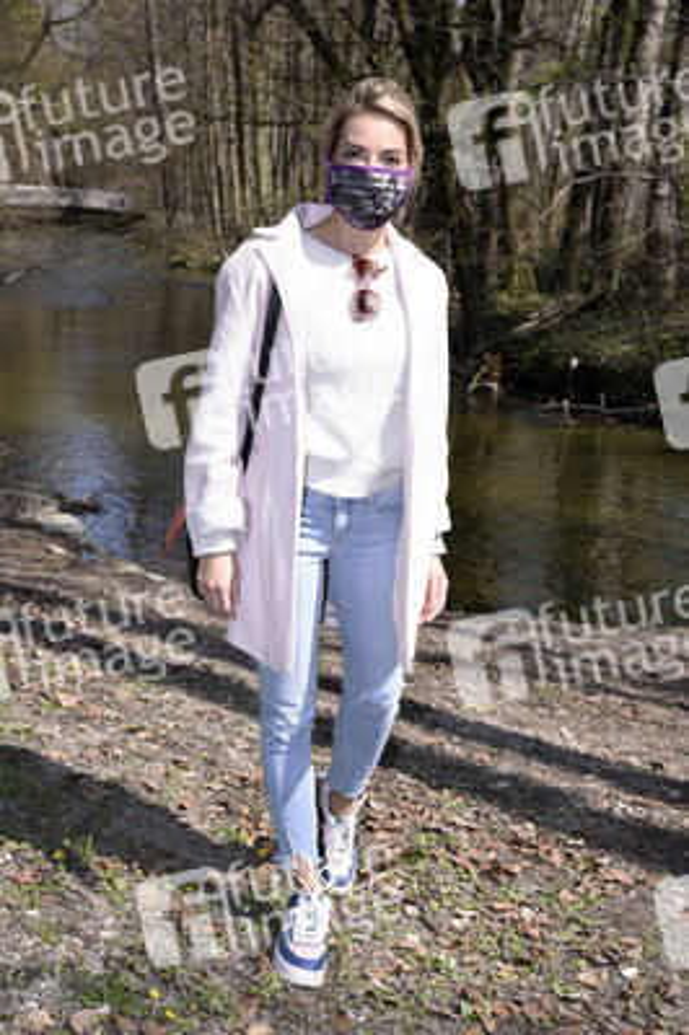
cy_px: 518
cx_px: 344
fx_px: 1783
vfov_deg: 32.4
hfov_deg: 21.9
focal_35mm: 62
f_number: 9
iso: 160
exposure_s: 1/160
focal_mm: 62
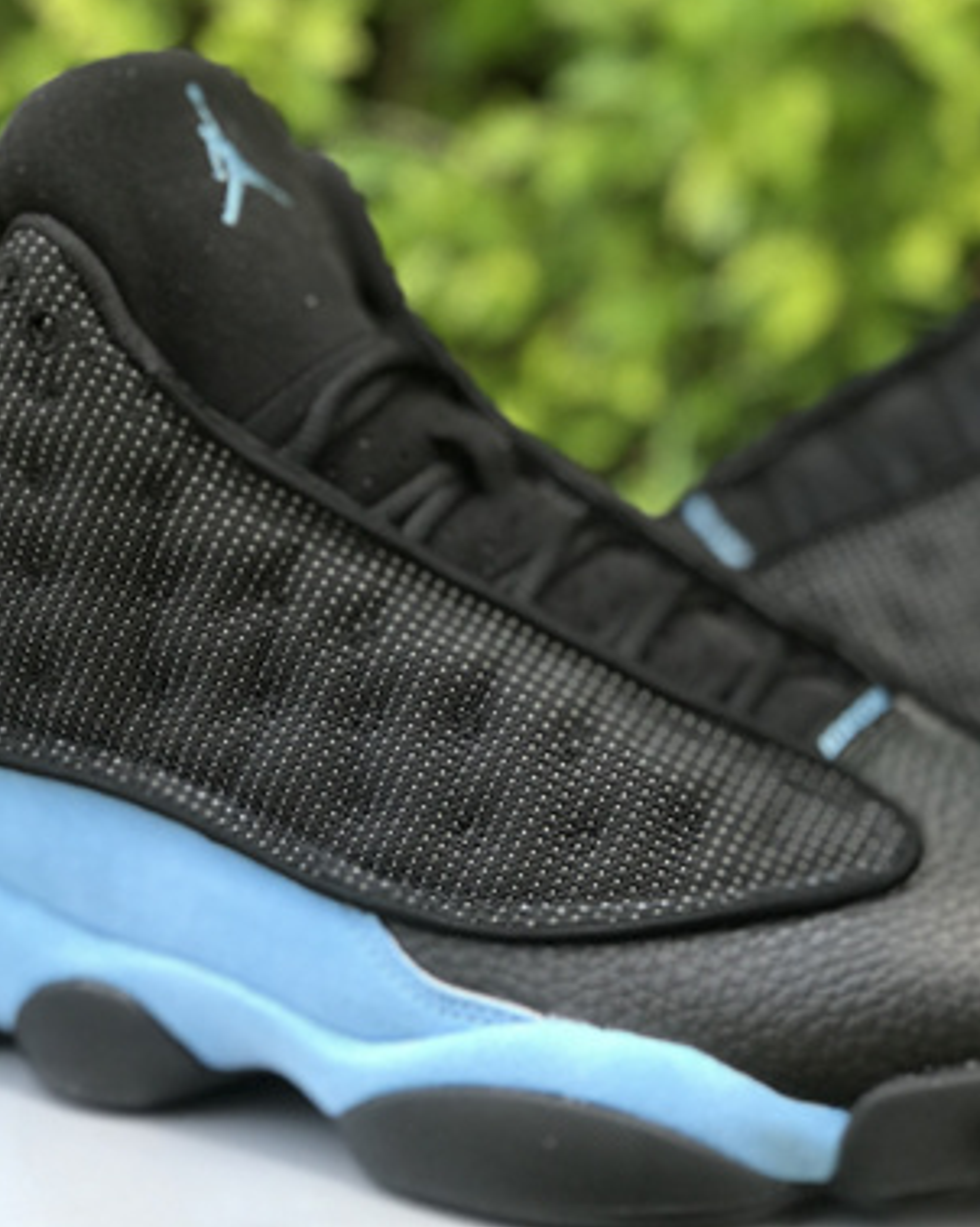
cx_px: 704
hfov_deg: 14.1
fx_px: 3955
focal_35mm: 109
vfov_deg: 17.6
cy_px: 492
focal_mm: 6.6
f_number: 2.8
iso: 25
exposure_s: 1/100
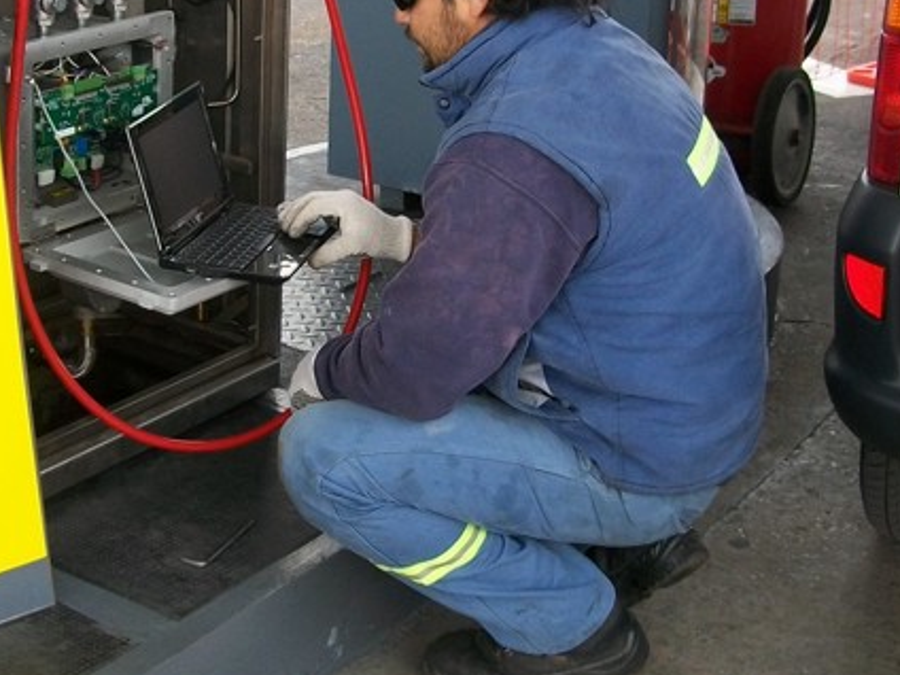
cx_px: 248
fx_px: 1768
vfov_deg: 21.5
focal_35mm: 68
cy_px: 223
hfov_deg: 28.2
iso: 80
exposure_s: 1/160
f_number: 2.7
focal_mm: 6
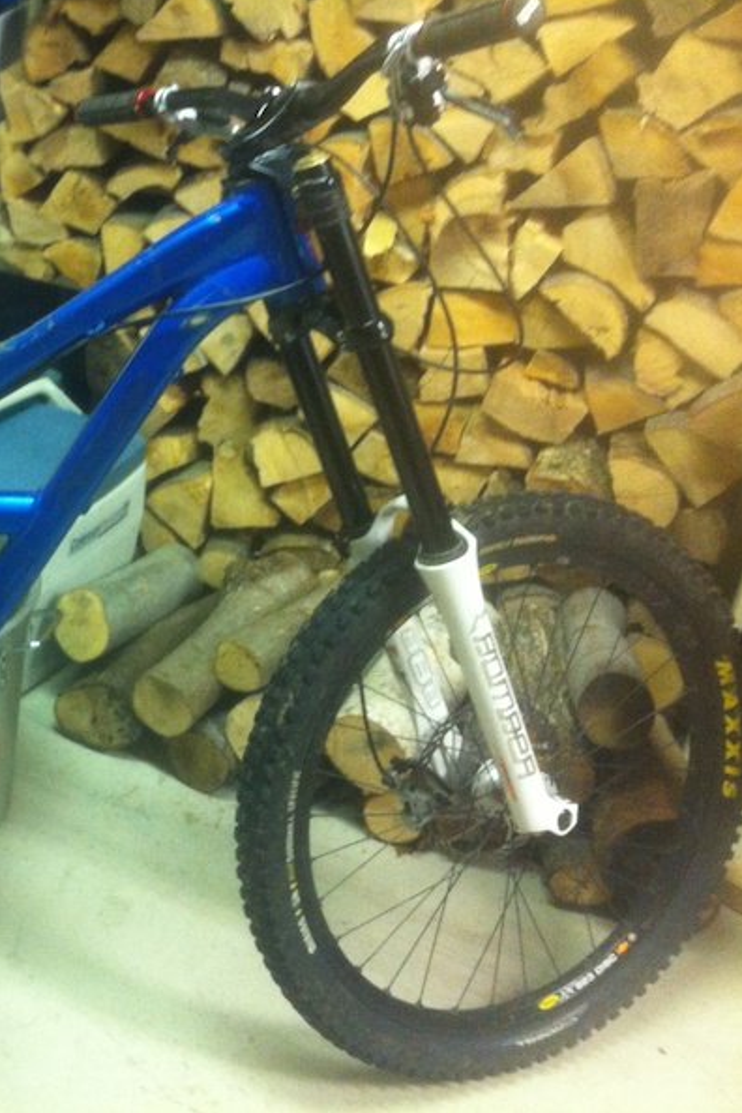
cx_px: -2
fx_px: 1515
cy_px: 555
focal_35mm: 49
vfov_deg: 40.3
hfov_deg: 26.1
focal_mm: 3.85
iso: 250
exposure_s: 1/15
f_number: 2.8
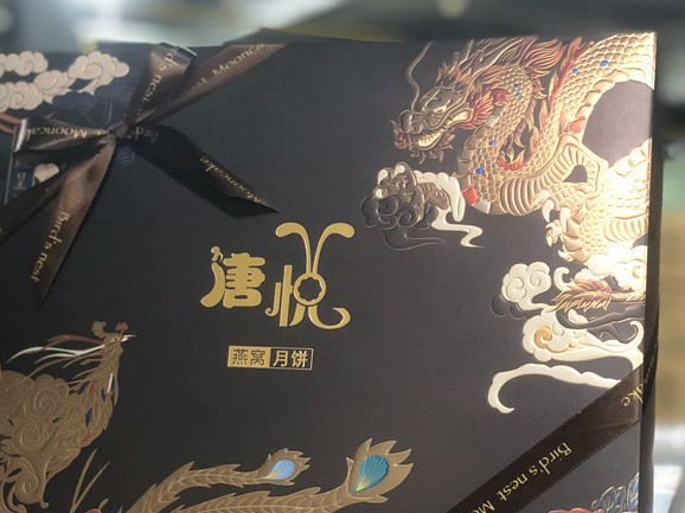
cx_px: 342
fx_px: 1424
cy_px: 326
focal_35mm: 72
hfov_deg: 27.0
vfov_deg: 20.4
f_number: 2.4
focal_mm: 6
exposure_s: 1/10
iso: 160
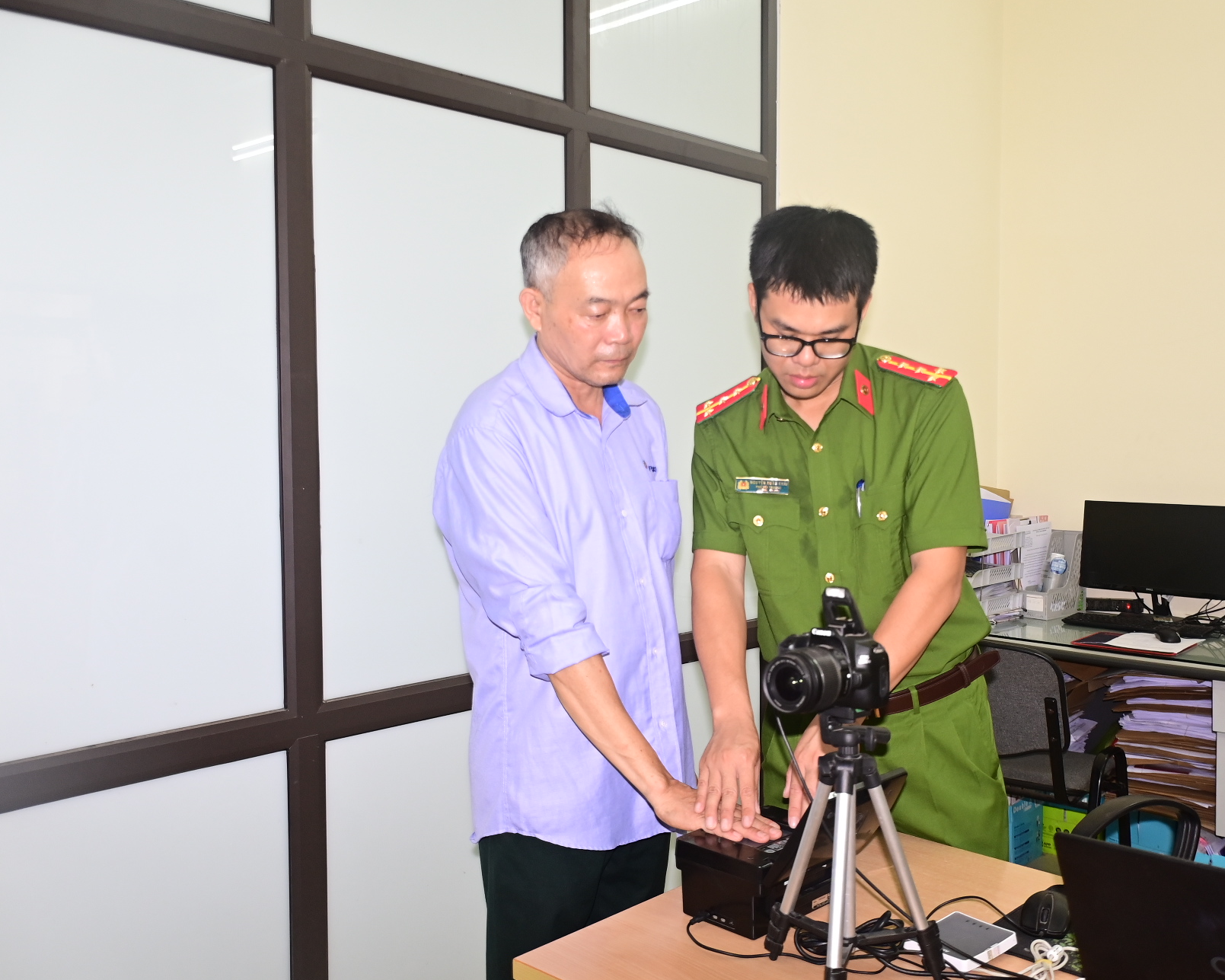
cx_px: 707
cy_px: 495
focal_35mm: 31
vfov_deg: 47.1
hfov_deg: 56.9
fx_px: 1124
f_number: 4
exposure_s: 1/200
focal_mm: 18
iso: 500
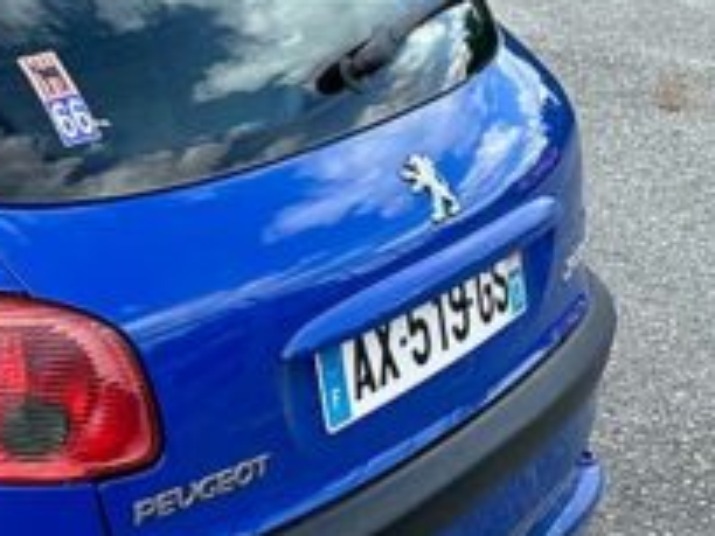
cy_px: 333
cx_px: -221
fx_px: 1942
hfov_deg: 19.2
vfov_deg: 15.7
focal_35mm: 94
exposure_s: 1/1473
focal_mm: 6.86
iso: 80
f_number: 1.78
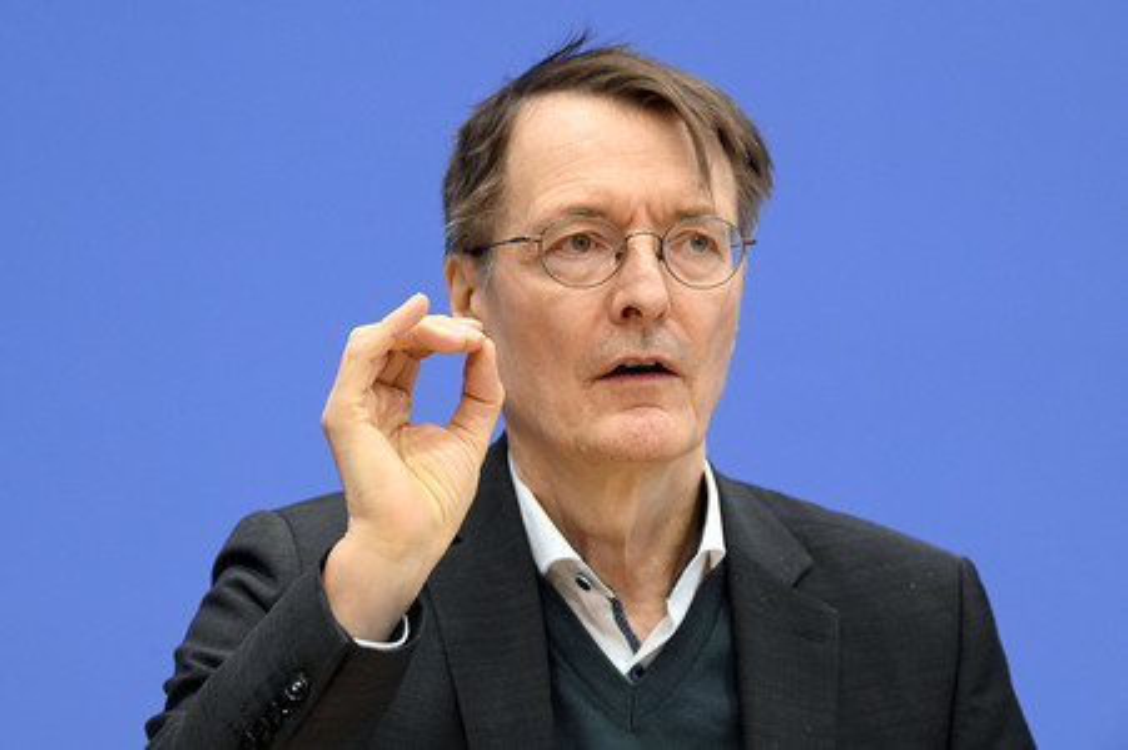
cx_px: 564
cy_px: 375
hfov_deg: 13.7
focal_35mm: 150
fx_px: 4696
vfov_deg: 9.1
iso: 5000
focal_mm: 150
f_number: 5.6
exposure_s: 1/500
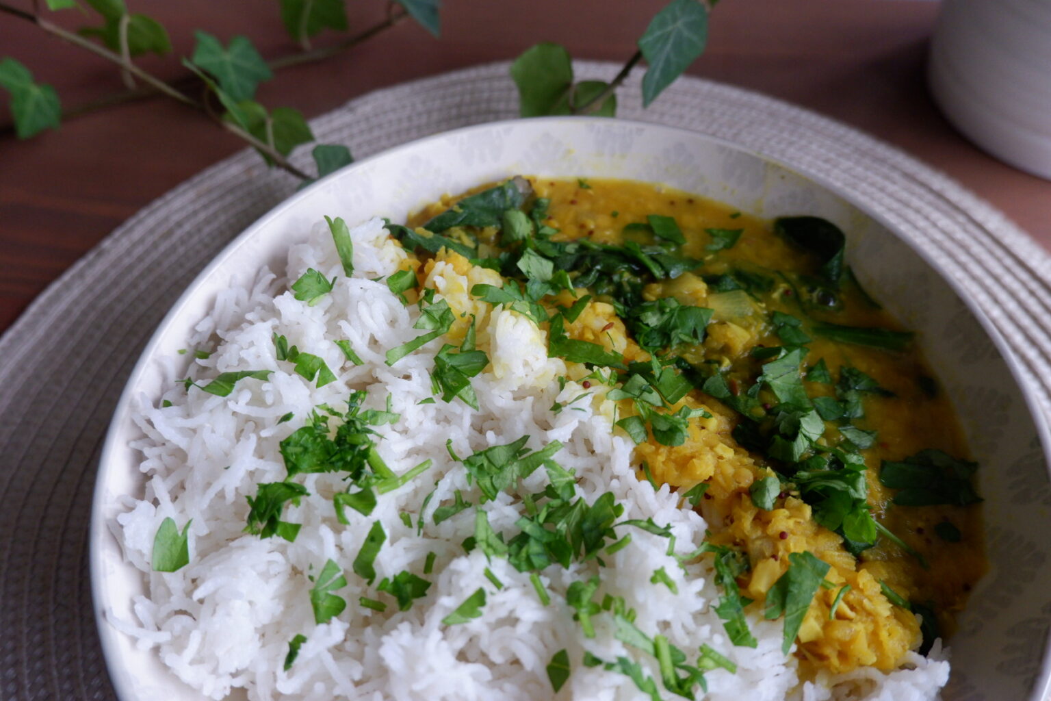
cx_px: 526
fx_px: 876
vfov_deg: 43.6
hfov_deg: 61.9
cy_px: 350
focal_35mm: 30
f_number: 4.2
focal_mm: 20.3
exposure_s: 1/30
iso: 1250
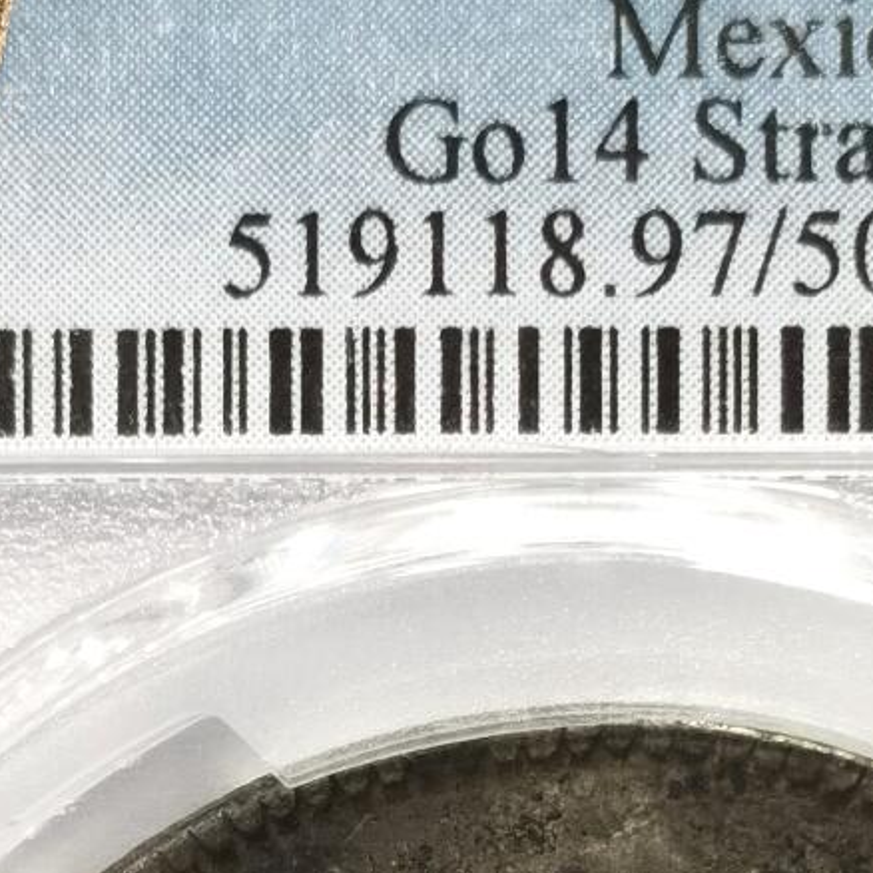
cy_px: 1022
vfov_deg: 8.8
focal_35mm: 196
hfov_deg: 8.9
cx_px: 590
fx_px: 5592
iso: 200
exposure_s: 1/100
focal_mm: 5.56
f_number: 16
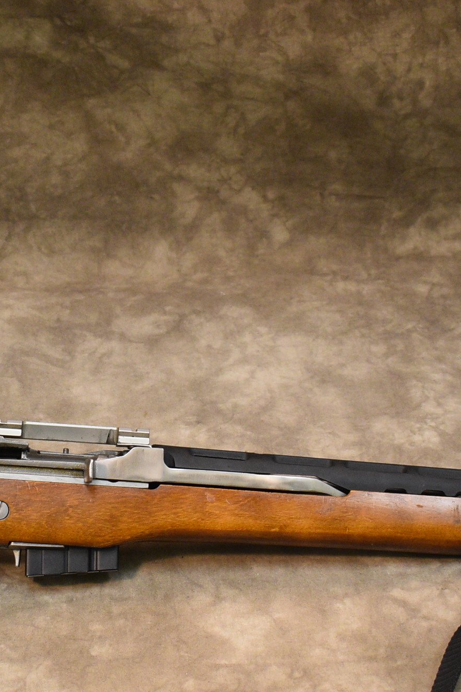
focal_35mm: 82
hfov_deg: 16.5
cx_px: 61
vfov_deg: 24.7
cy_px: 443
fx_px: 1576
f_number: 4
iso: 1250
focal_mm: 24
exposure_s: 1/125
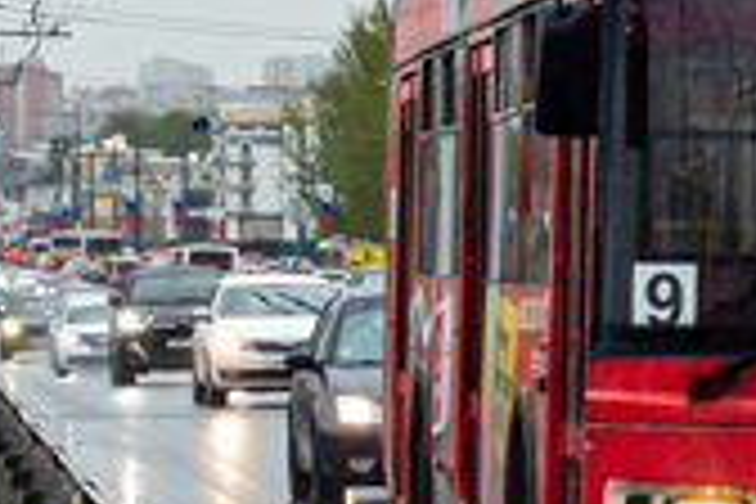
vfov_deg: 4.3
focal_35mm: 321
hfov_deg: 6.4
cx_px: 842
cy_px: -225
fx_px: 6740
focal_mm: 16.59
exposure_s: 1/200
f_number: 4.5
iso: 125
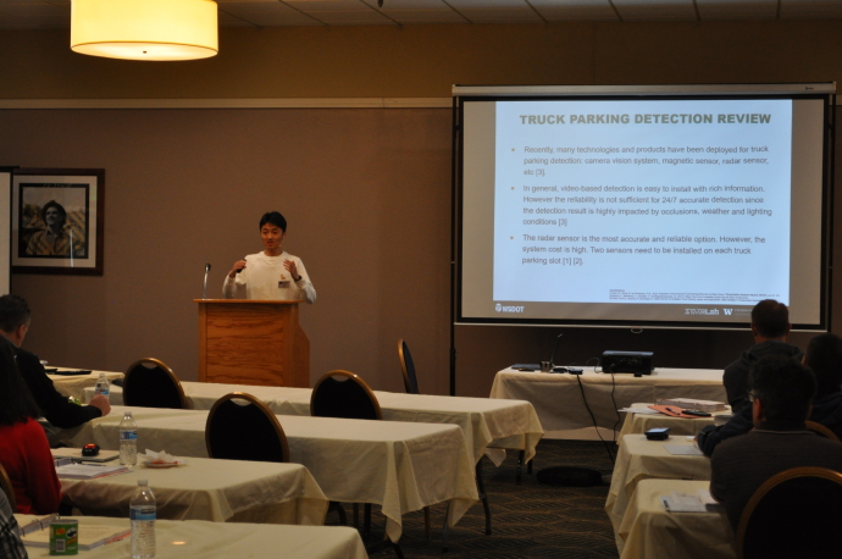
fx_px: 1682
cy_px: 280
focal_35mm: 72
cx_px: 421
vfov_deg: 18.9
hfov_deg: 28.1
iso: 800
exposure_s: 1/30
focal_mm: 48
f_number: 5.3
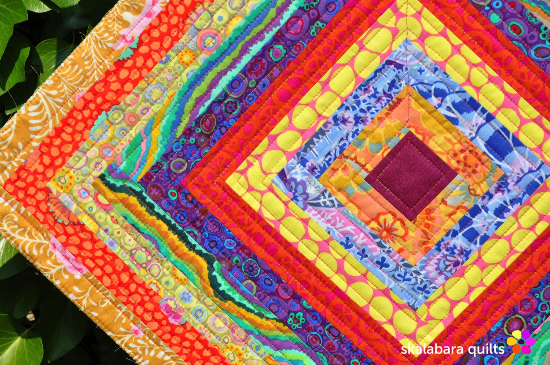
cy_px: 182
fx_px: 1945
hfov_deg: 16.1
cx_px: 275
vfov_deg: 10.7
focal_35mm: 128
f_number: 10
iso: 200
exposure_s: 1/400
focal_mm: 85
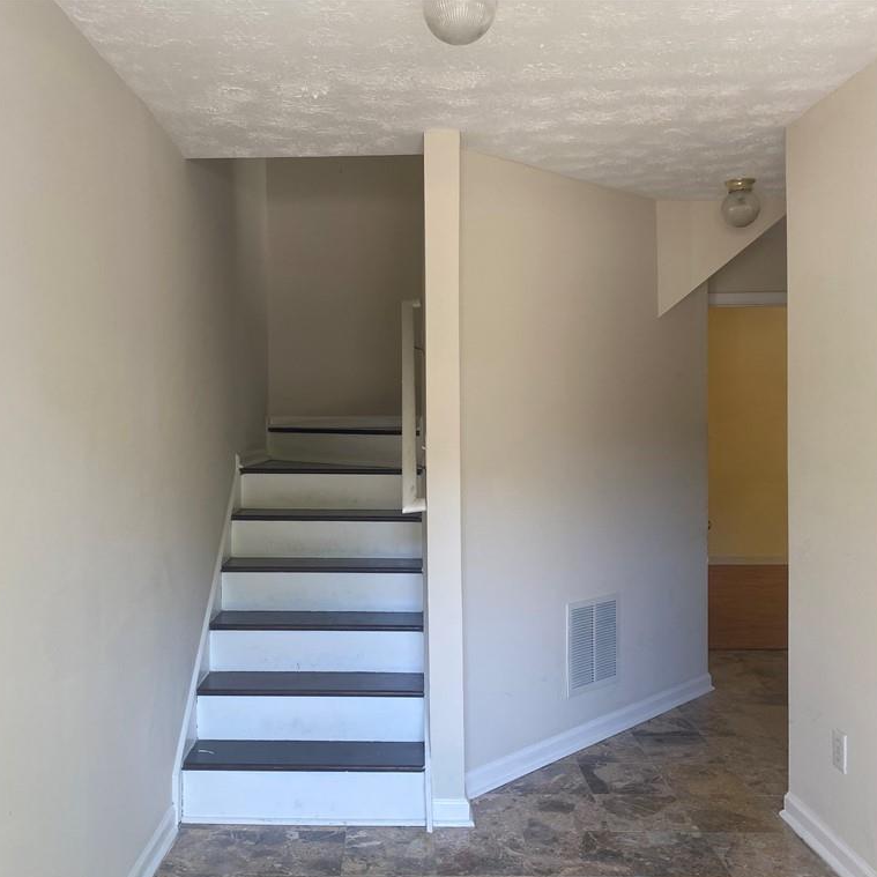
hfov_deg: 52.2
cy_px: 441
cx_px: 357
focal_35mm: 31
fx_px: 889
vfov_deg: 52.5
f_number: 1.8
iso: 80
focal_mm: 4.25
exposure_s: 1/121
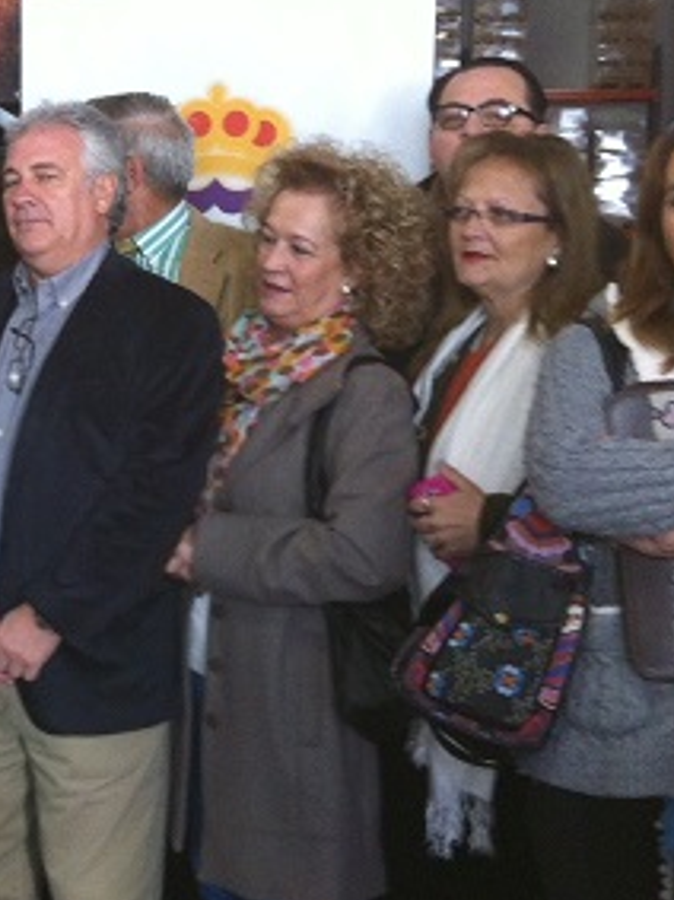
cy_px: 296
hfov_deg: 17.1
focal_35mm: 80
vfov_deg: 24.3
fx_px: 2078
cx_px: -264
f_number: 2.8
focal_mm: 3.85
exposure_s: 1/15
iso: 125
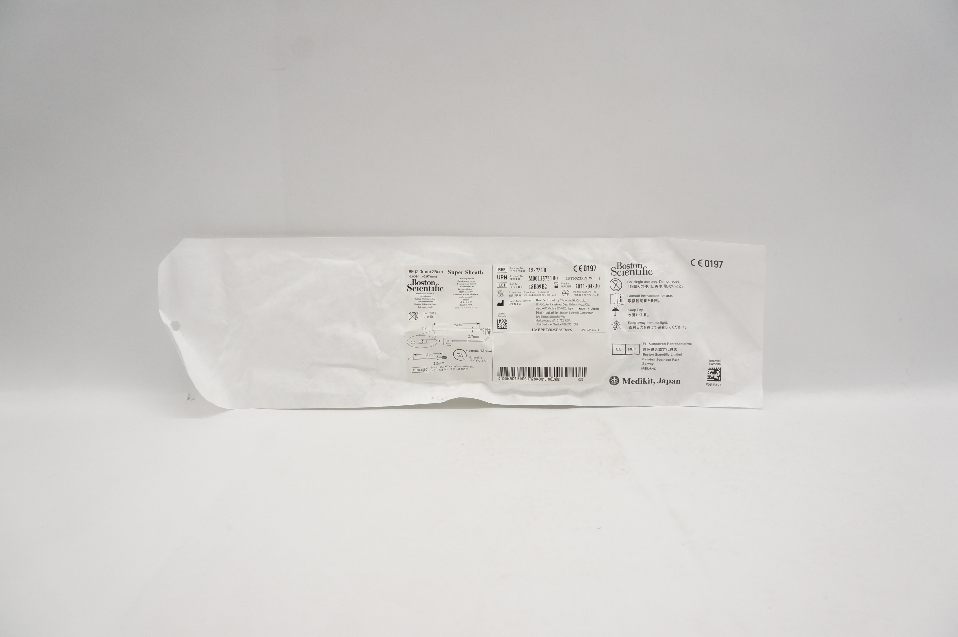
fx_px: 718
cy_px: 318
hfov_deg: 67.4
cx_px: 479
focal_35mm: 27
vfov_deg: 47.8
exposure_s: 1/200
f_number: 6.3
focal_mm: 18
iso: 800
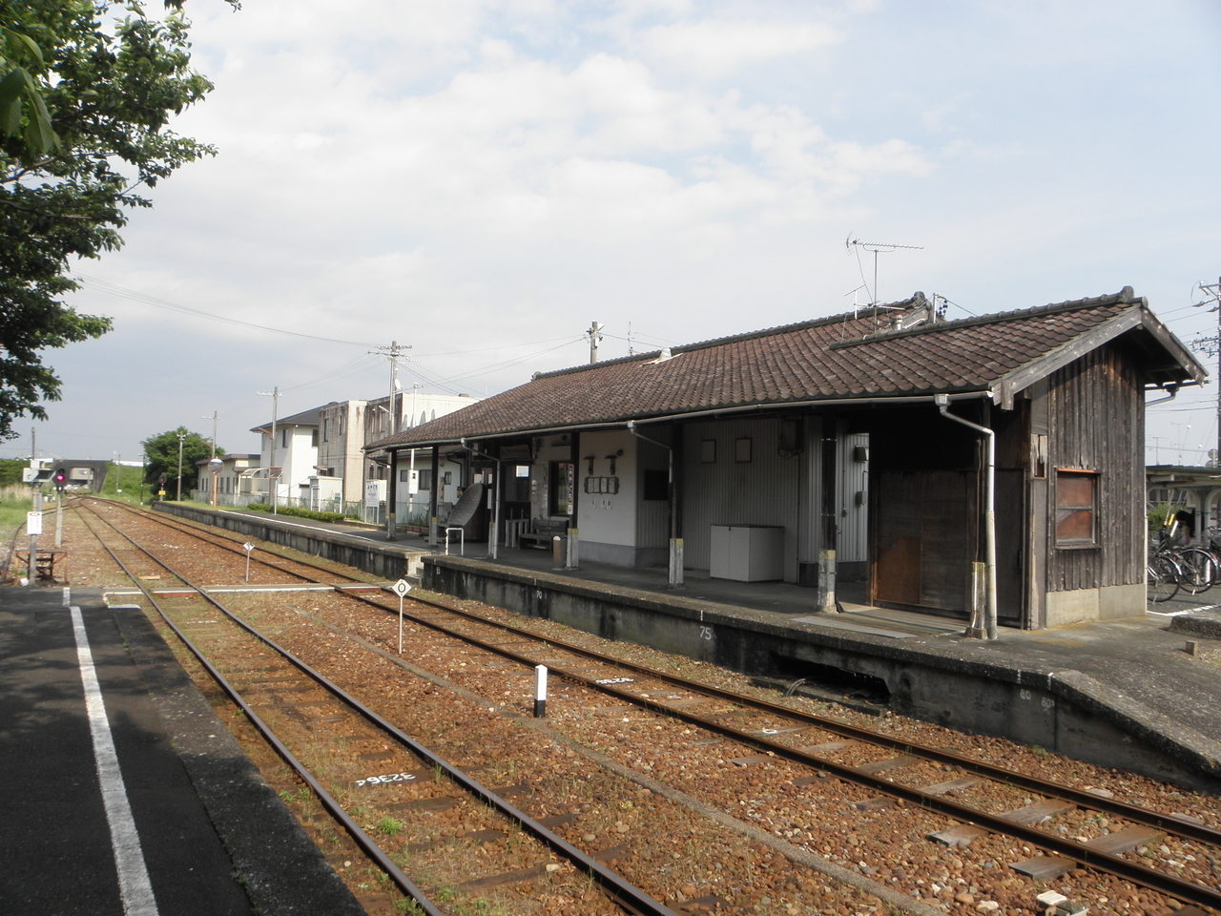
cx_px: 610
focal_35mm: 26
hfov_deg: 67.3
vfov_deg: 53.1
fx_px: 917
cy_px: 458
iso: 64
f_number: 5.6
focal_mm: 4.6
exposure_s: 1/250
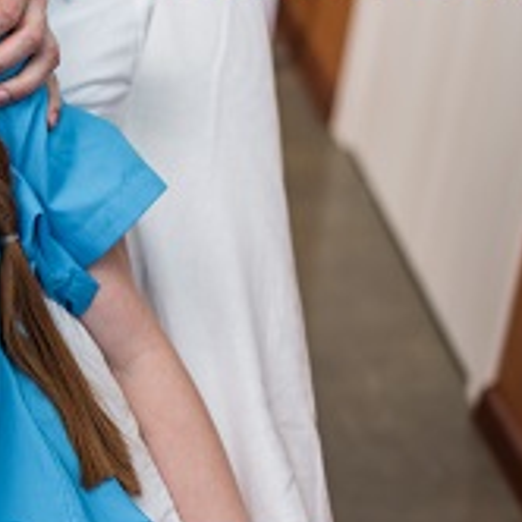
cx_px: -236
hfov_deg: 13.0
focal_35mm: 128
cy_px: 329
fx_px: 2184
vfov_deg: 13.6
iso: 200
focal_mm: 50
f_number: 2.5
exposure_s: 1/160
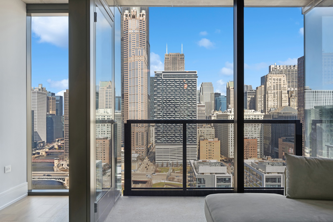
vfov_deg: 43.6
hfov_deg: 61.9
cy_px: 111
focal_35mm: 30
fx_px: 277
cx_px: 166
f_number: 9.5
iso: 200
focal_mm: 30
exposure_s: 1/20
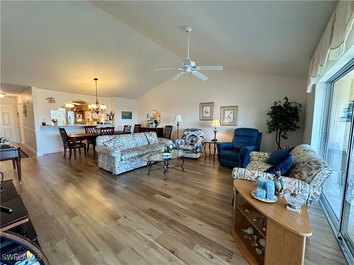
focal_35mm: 14
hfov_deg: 102.1
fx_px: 143
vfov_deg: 85.7
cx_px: 177
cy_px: 132
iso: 320
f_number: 2.2
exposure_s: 1/120
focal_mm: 2.22
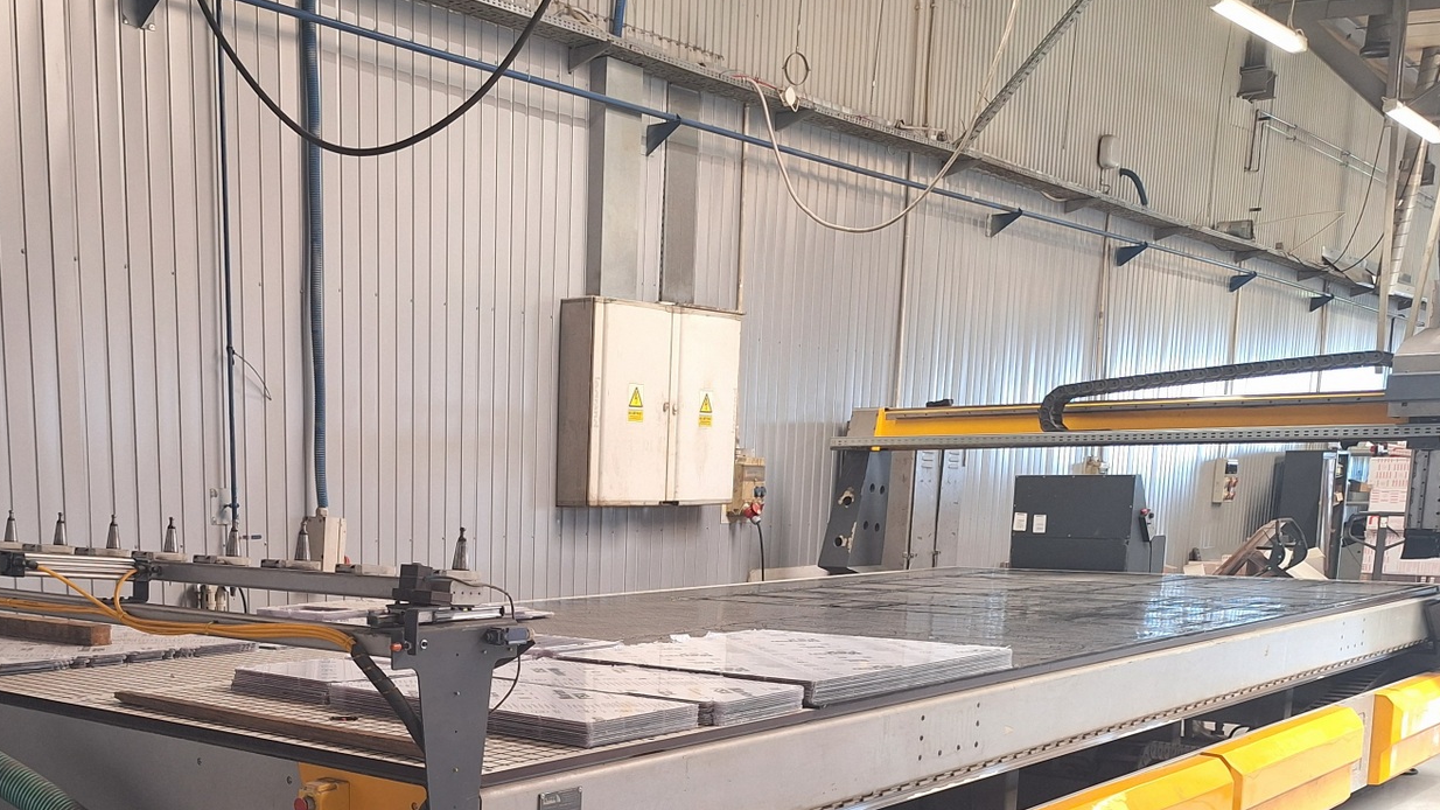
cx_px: 403
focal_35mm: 39
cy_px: 754
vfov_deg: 29.0
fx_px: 1489
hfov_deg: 50.0
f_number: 1.8
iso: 125
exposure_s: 1/50
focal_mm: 5.54
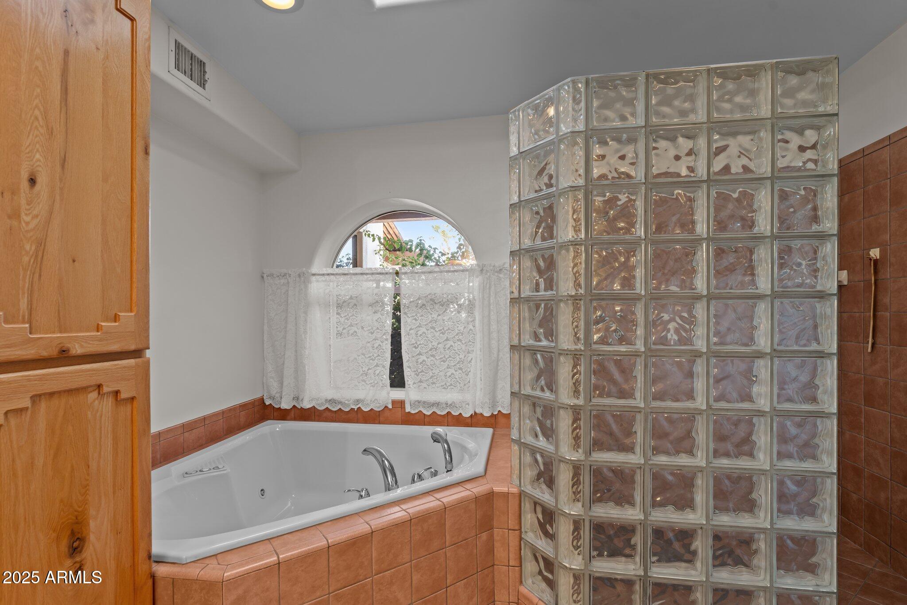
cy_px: 302
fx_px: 421
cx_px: 454
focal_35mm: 17
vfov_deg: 71.4
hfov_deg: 94.3
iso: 400
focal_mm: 16.7
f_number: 8
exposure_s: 1/2.5
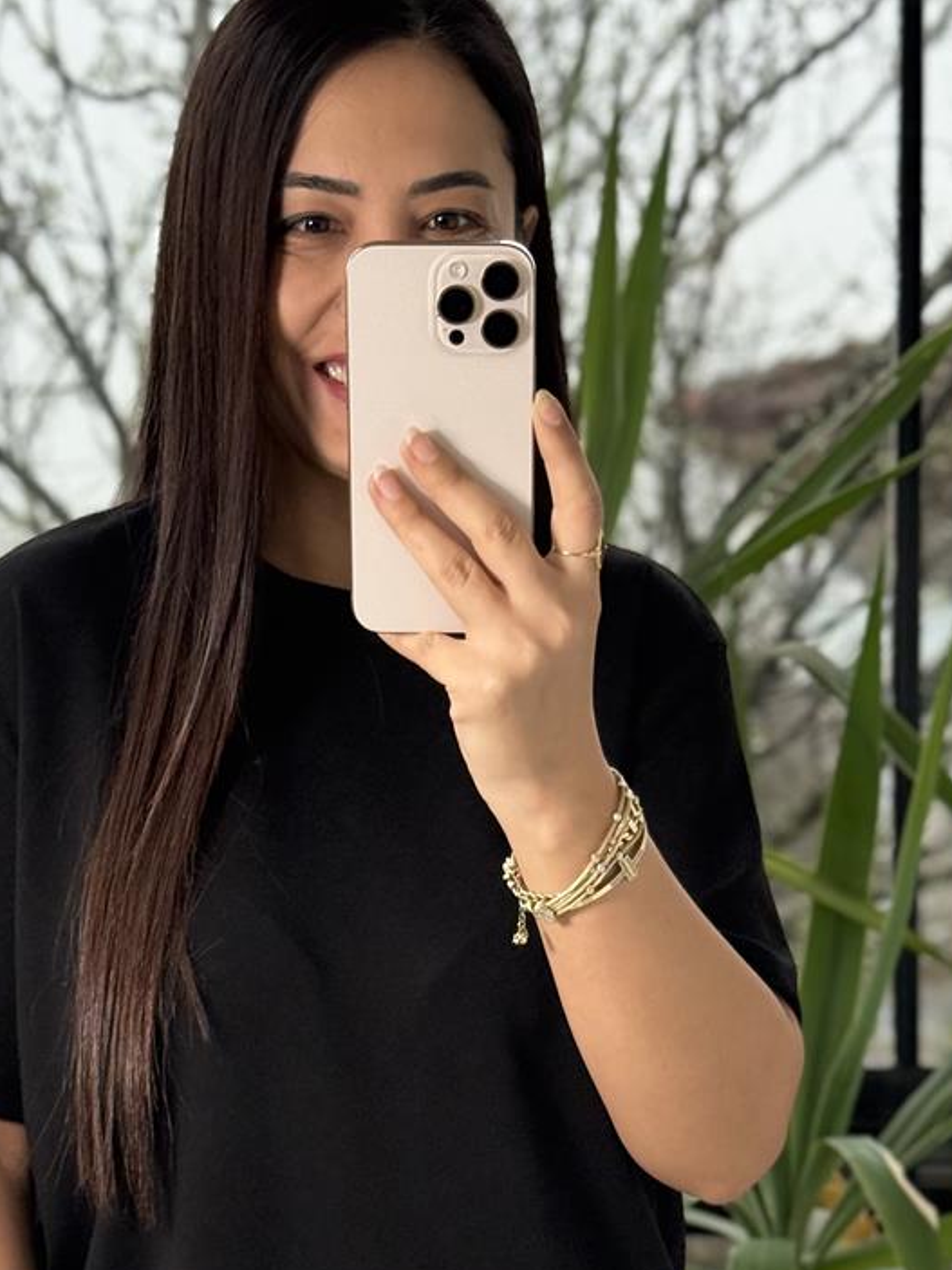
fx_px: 3338
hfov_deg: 16.2
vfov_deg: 21.3
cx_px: 406
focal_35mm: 91
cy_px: 1025
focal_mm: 6.76
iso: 125
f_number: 1.78
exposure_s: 1/242
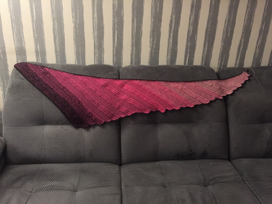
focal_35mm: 29
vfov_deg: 48.2
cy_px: 102
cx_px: 136
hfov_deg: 61.7
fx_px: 228
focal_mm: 4.15
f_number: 2.2
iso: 160
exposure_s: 1/8
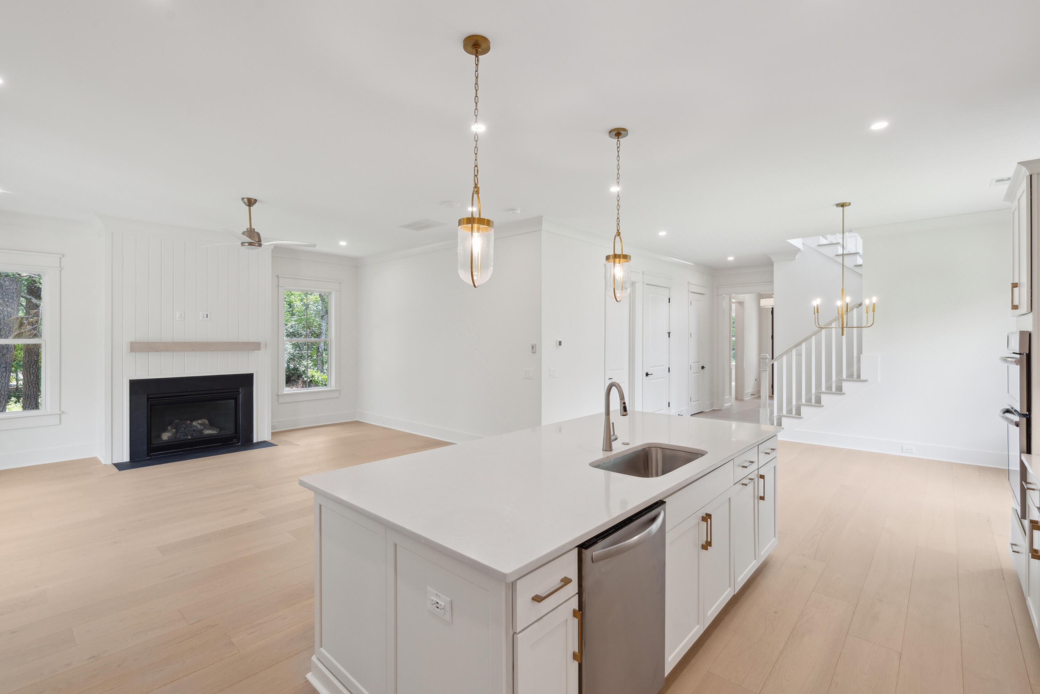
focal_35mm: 16
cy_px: 347
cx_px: 520
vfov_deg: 73.7
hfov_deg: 96.7
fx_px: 462
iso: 400
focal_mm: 16
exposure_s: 1/20
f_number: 8
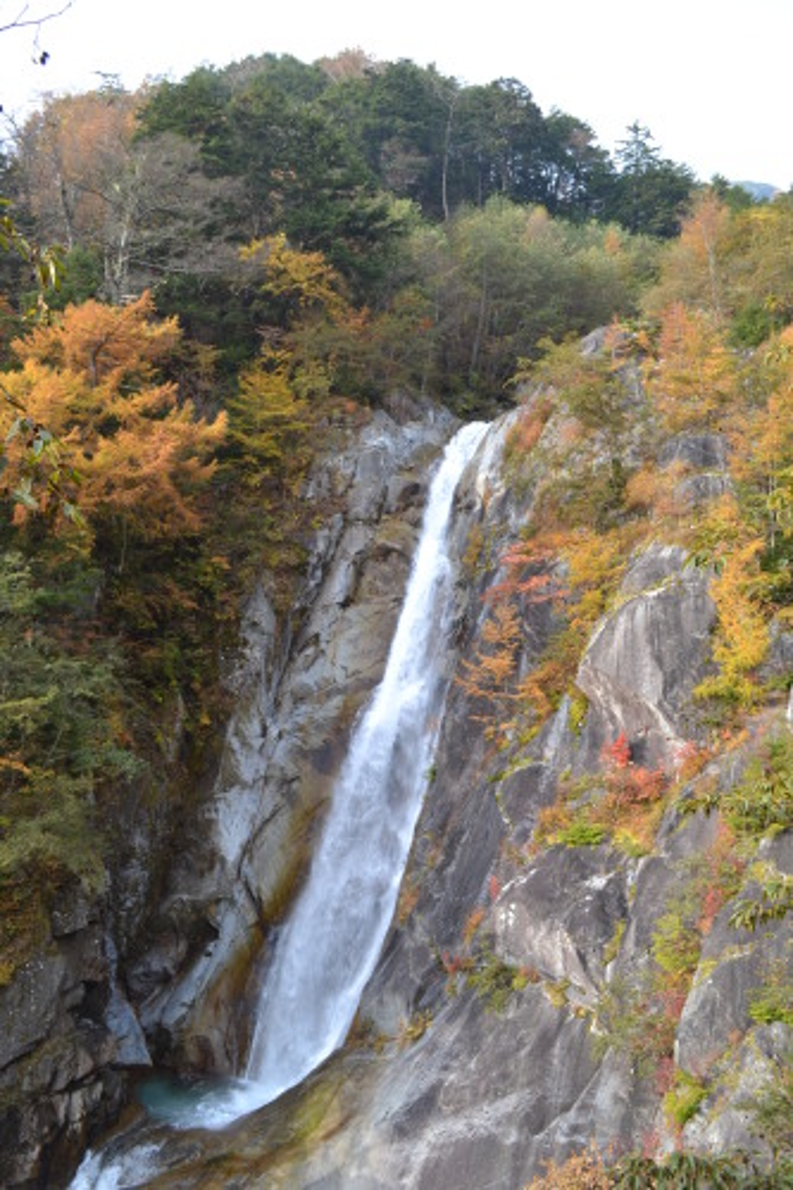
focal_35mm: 27
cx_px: 396
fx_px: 893
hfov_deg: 47.9
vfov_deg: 67.4
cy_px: 595
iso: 280
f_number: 5.6
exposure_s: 1/125
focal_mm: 18
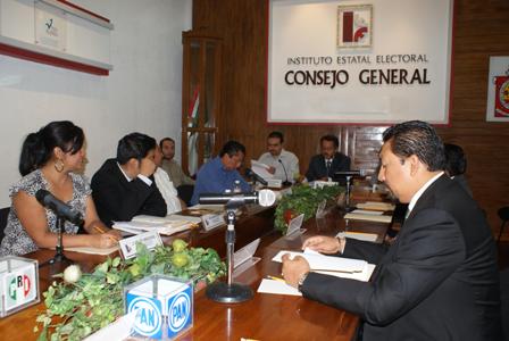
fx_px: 425
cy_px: 170
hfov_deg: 61.9
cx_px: 254
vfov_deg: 43.7
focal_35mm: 30
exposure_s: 1/60
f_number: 5.6
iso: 400
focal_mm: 20
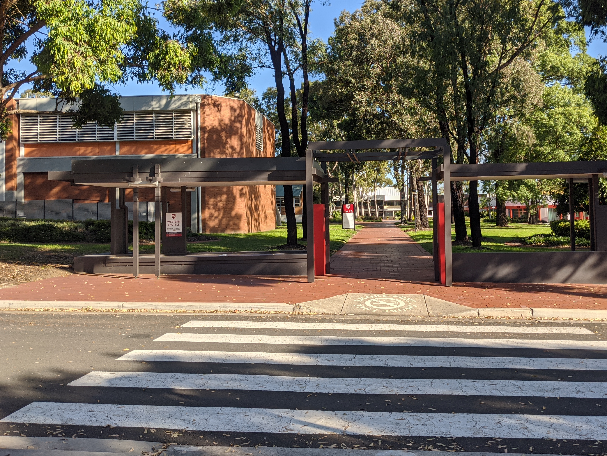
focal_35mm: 33
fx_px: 579
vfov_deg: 42.8
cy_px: 188
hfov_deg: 55.1
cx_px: 353
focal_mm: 4.38
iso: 56
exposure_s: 1/1957
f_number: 1.73
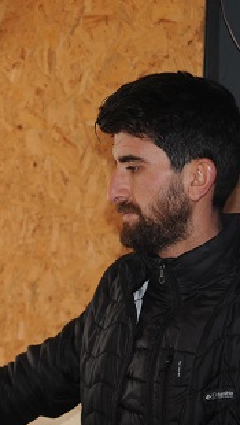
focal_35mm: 91
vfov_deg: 23.4
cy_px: 204
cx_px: -53
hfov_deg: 13.0
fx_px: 1027
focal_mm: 30
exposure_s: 1/80
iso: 200
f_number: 3.5
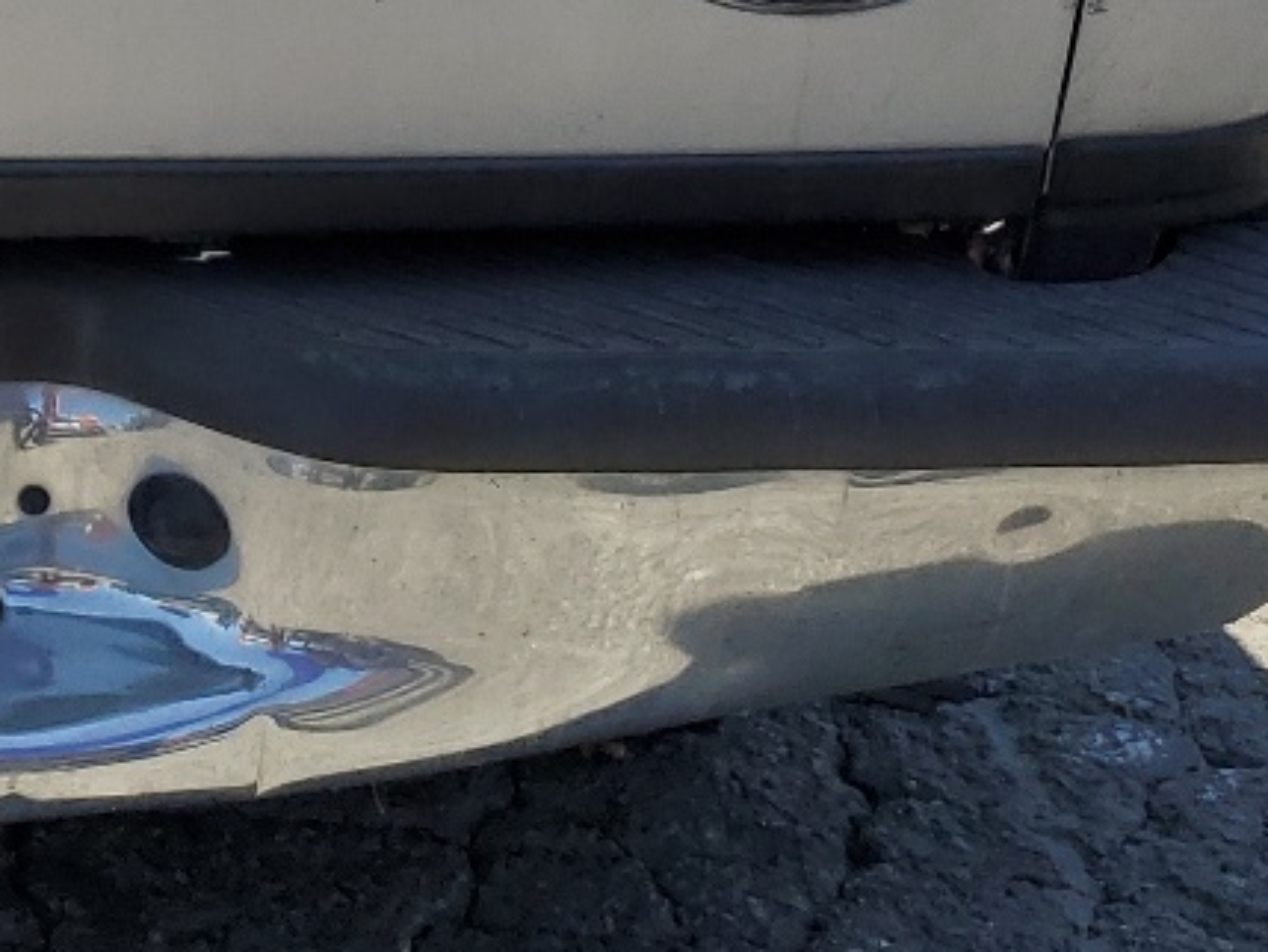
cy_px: -384
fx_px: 3554
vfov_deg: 14.4
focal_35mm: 97
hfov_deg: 18.7
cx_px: -414
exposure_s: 1/2000
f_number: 1.5
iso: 50
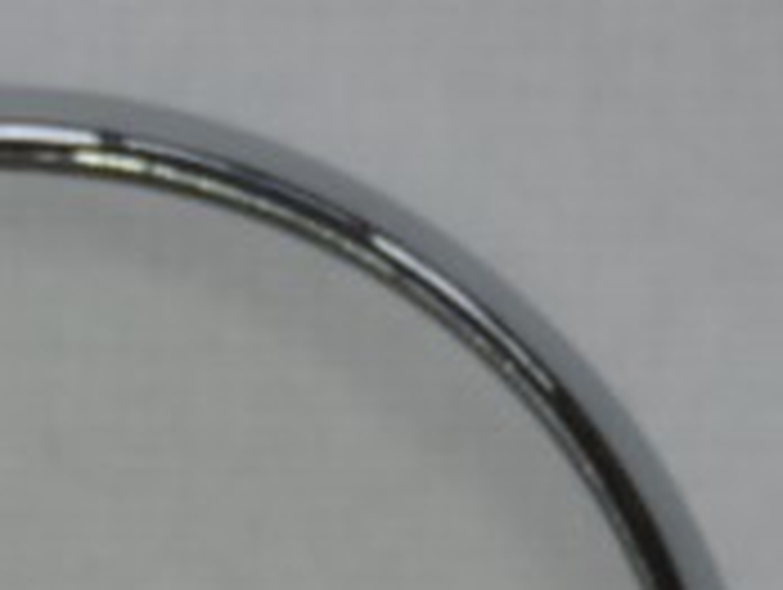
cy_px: 865
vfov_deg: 2.6
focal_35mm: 570
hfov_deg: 3.5
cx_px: -9
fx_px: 12911
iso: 200
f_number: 4.4
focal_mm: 27.6
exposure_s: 1/60
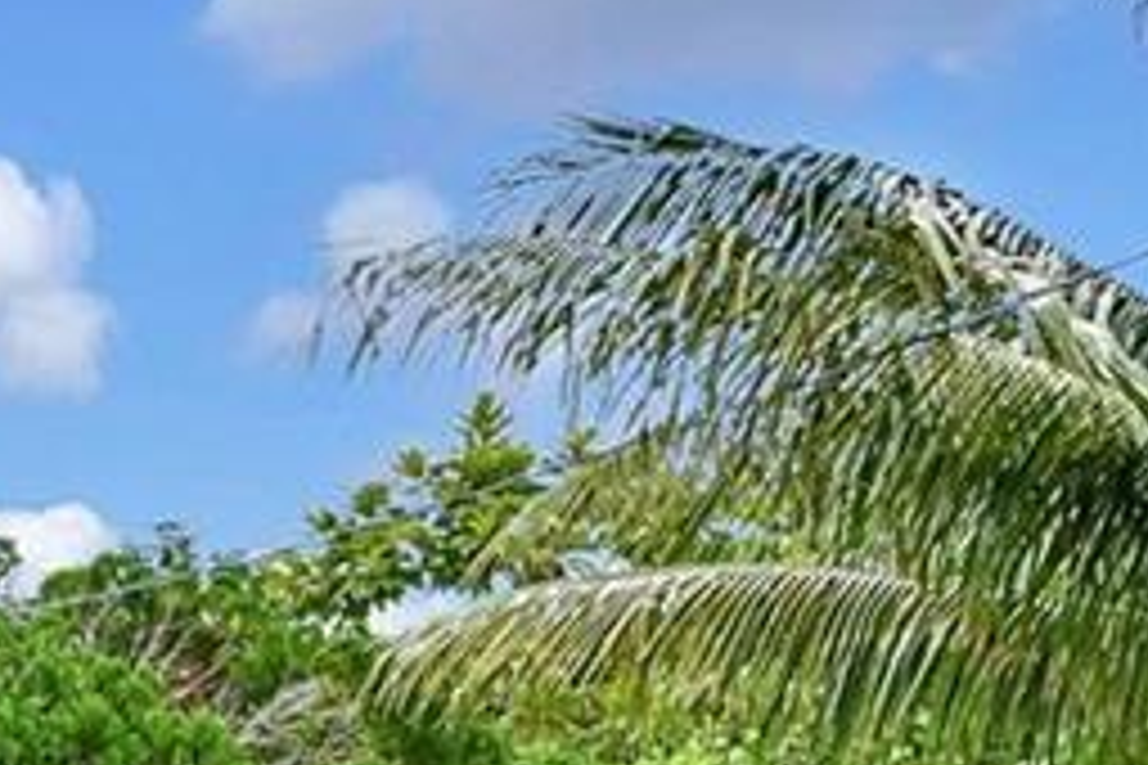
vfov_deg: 14.8
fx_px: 2806
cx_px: -1288
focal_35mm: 88
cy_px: 1008
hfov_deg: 16.3
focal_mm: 14
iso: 100
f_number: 4.5
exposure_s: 1/80
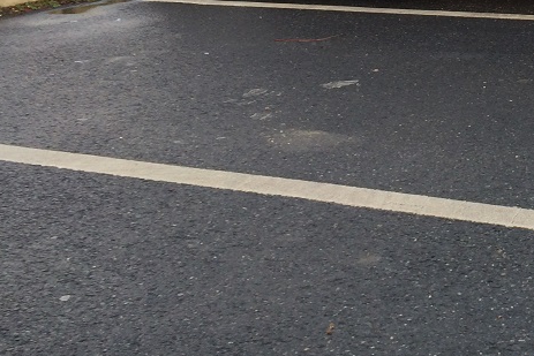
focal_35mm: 69
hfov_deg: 27.3
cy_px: -71
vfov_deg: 18.7
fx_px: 1024
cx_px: 551
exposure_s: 1/189
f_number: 2.2
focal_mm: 4.12
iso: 32
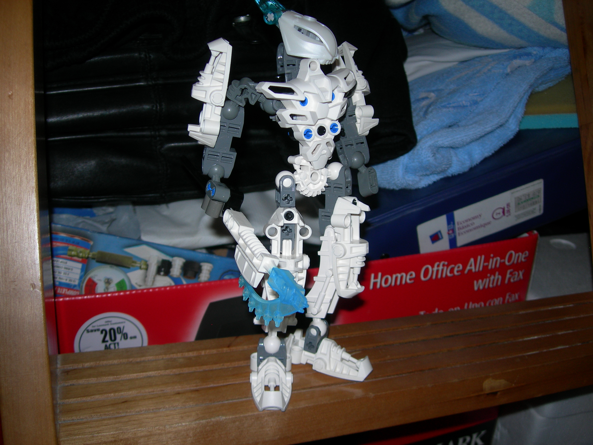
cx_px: 296
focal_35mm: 38
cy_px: 222
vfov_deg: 37.7
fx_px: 651
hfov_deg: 49.0
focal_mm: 7.8
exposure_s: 1/60.1
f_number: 2.8
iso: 50
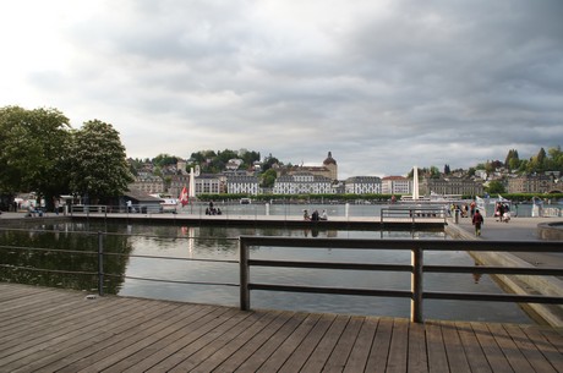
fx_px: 422
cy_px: 186
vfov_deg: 47.8
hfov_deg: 67.5
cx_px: 282
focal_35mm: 27
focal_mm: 18
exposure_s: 1/80
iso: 100
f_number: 5.6
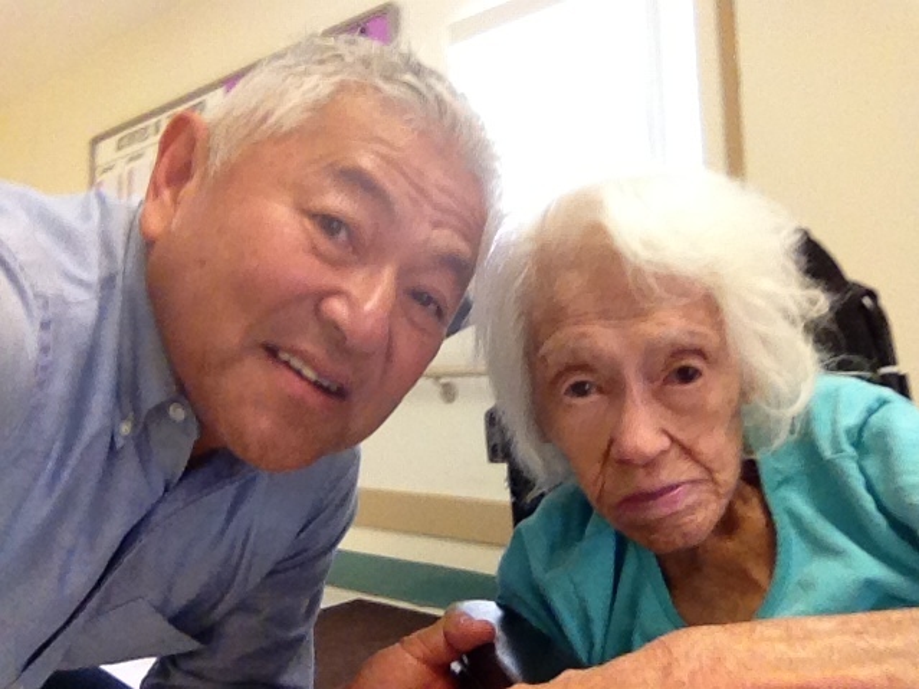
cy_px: 344
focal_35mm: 35
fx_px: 929
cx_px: 460
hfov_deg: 52.6
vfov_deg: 40.7
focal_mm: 1.85
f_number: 2.4
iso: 400
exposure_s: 1/30
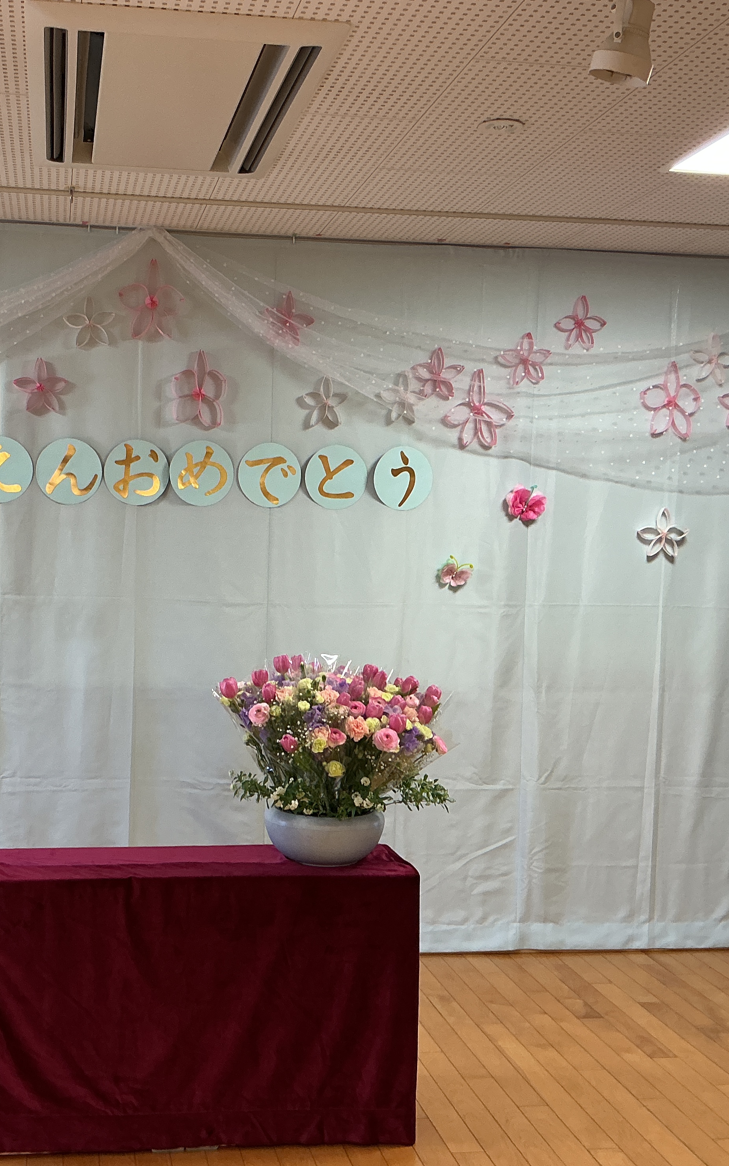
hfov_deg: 30.3
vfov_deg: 47.2
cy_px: 596
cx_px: 227
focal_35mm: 42
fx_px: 1335
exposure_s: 1/50
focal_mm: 3
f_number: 1.8
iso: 40
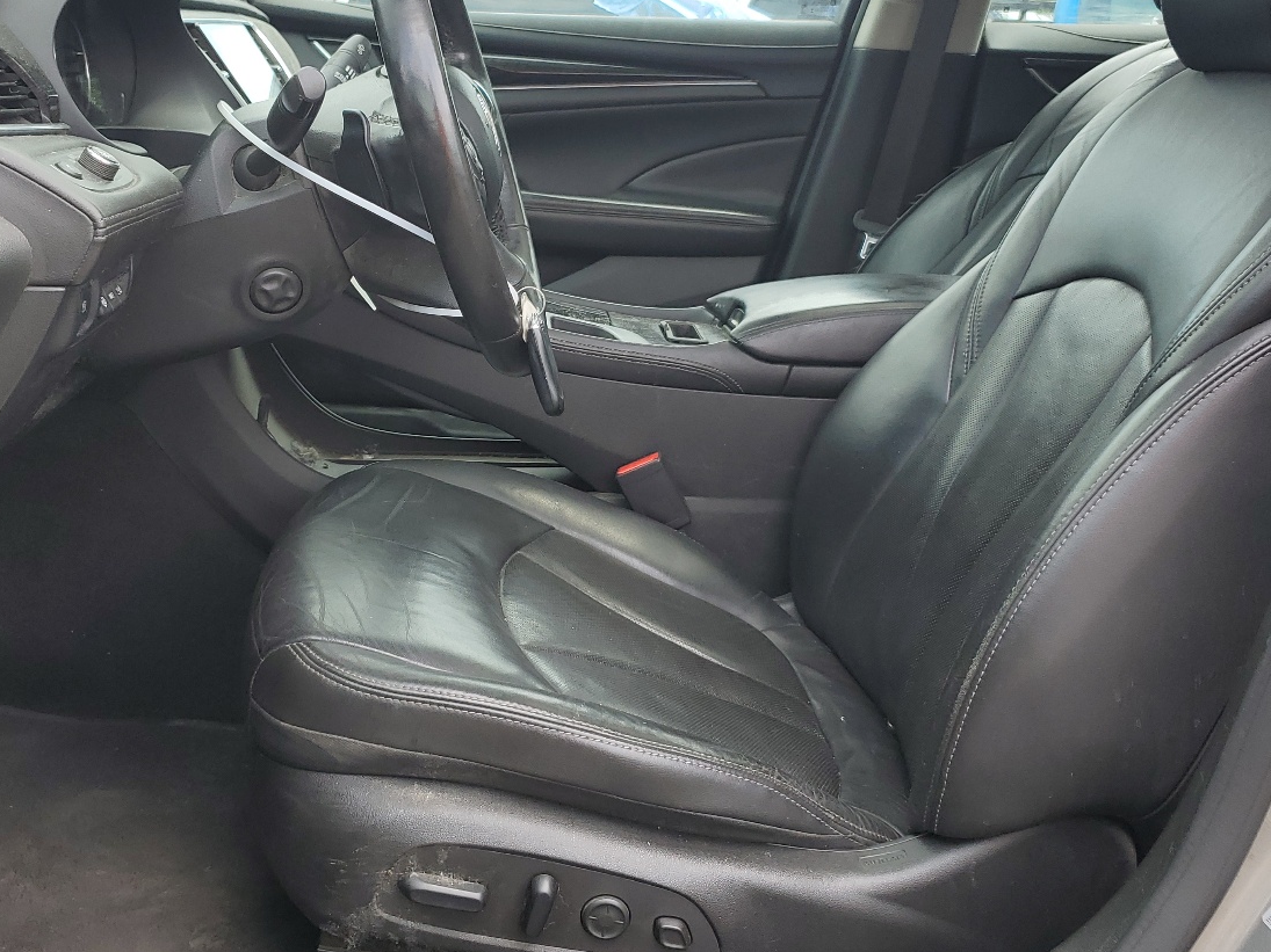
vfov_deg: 37.5
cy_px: 371
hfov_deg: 48.8
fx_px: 1395
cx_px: 528
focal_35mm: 38
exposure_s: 1/500
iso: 50
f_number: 1.5
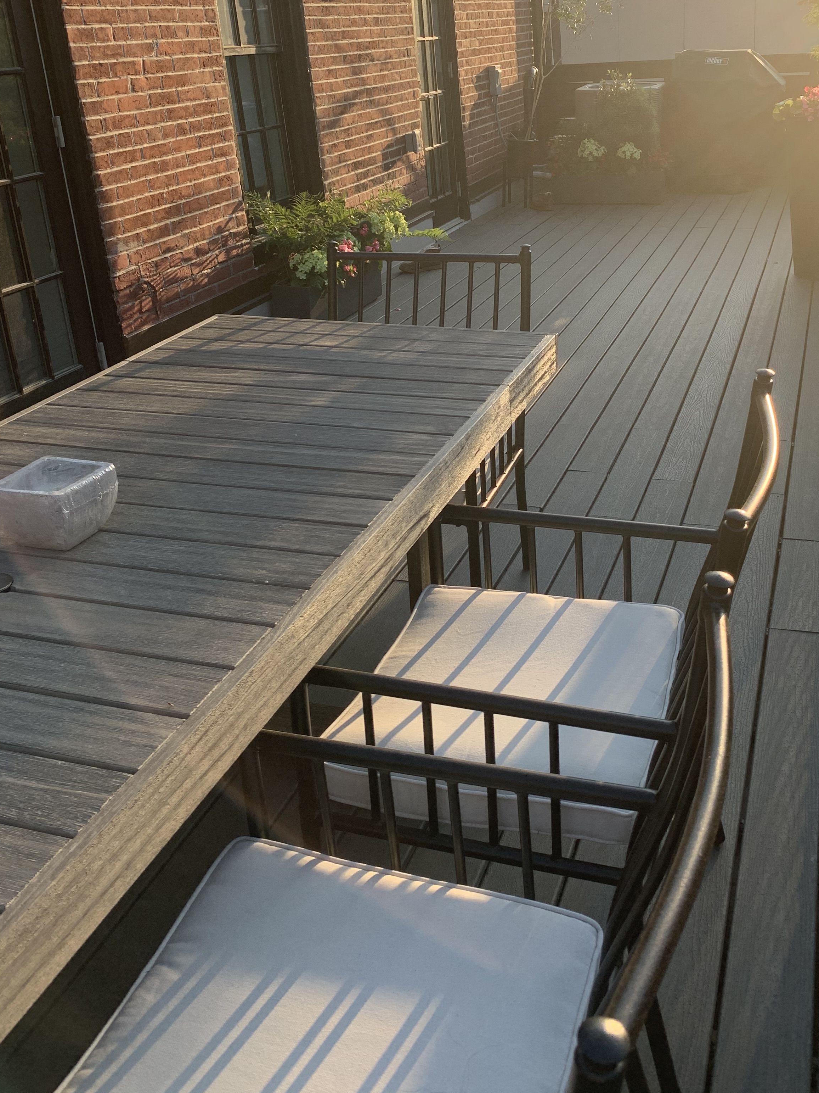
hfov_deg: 41.6
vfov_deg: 53.3
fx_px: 1073
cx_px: 491
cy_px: 406
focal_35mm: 34
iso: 25
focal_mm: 4.25
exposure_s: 1/856
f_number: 1.8
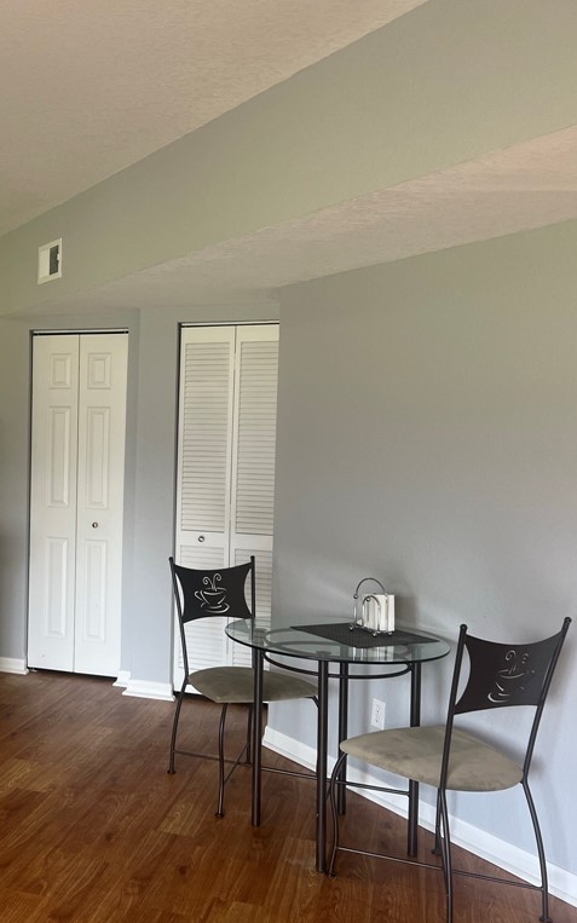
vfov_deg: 52.7
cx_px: 48
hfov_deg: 32.6
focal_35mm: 37
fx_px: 931
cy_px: 462
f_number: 1.5
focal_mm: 5.7
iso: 64
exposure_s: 1/60
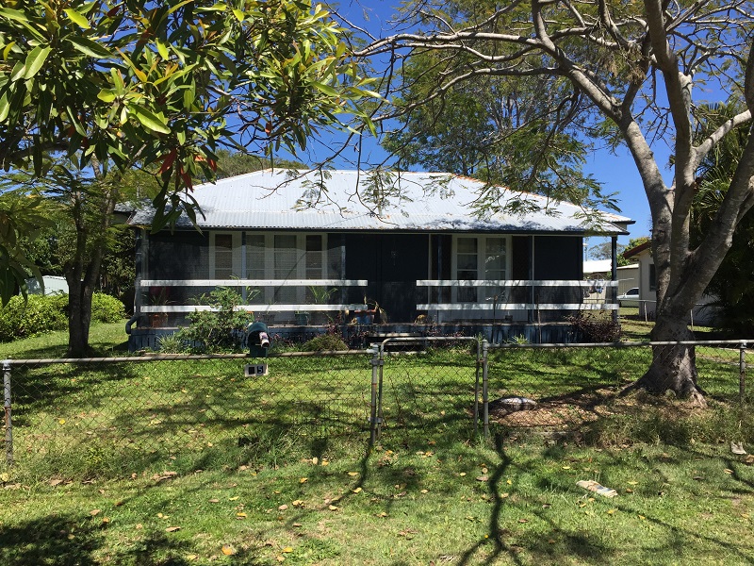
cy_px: 283
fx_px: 632
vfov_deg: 48.2
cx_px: 377
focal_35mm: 29
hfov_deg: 61.7
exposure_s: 1/1799
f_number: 2.2
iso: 32
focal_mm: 4.15
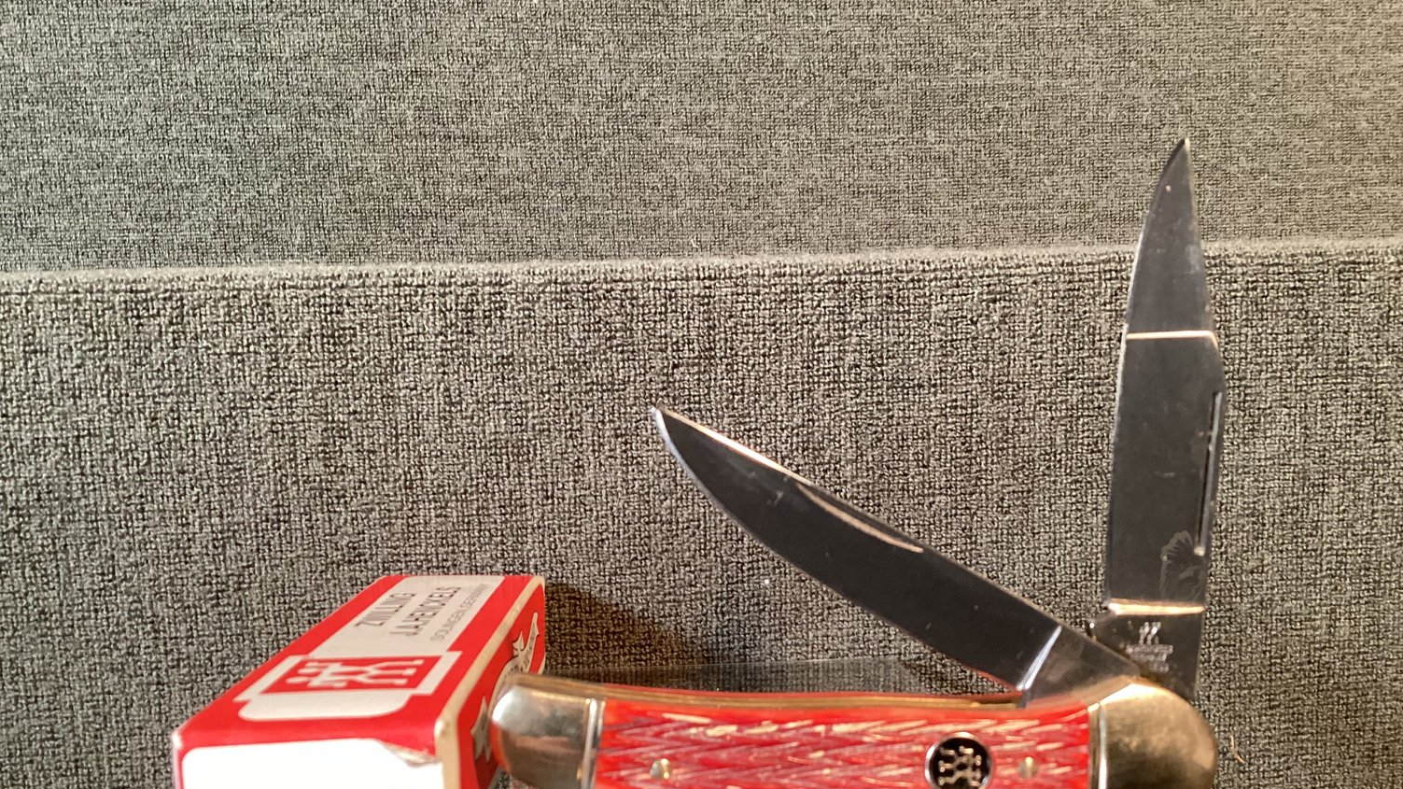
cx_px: 705
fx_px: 1265
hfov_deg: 58.0
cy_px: 523
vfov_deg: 34.3
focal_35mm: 34
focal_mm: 3.3
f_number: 2.4
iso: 320
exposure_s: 1/30
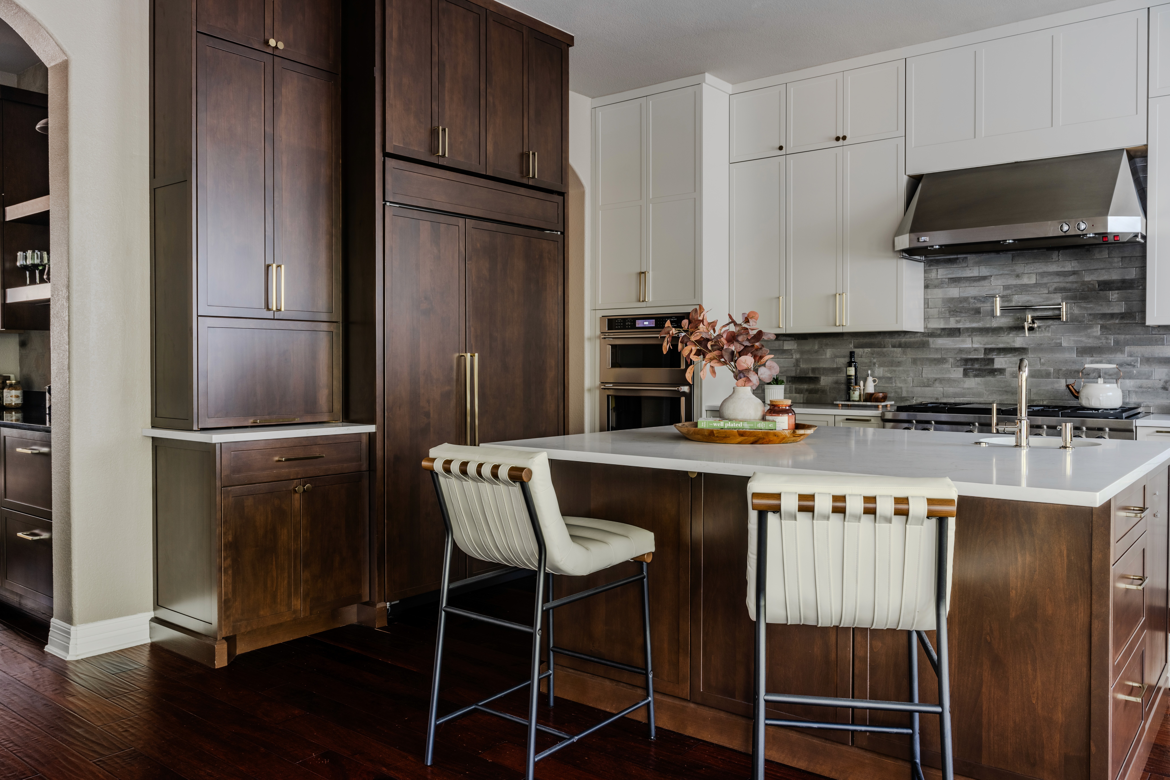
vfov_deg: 47.2
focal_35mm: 28
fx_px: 894
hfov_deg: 66.4
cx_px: 585
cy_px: 390
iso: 64
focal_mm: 27.5
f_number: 11
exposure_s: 4
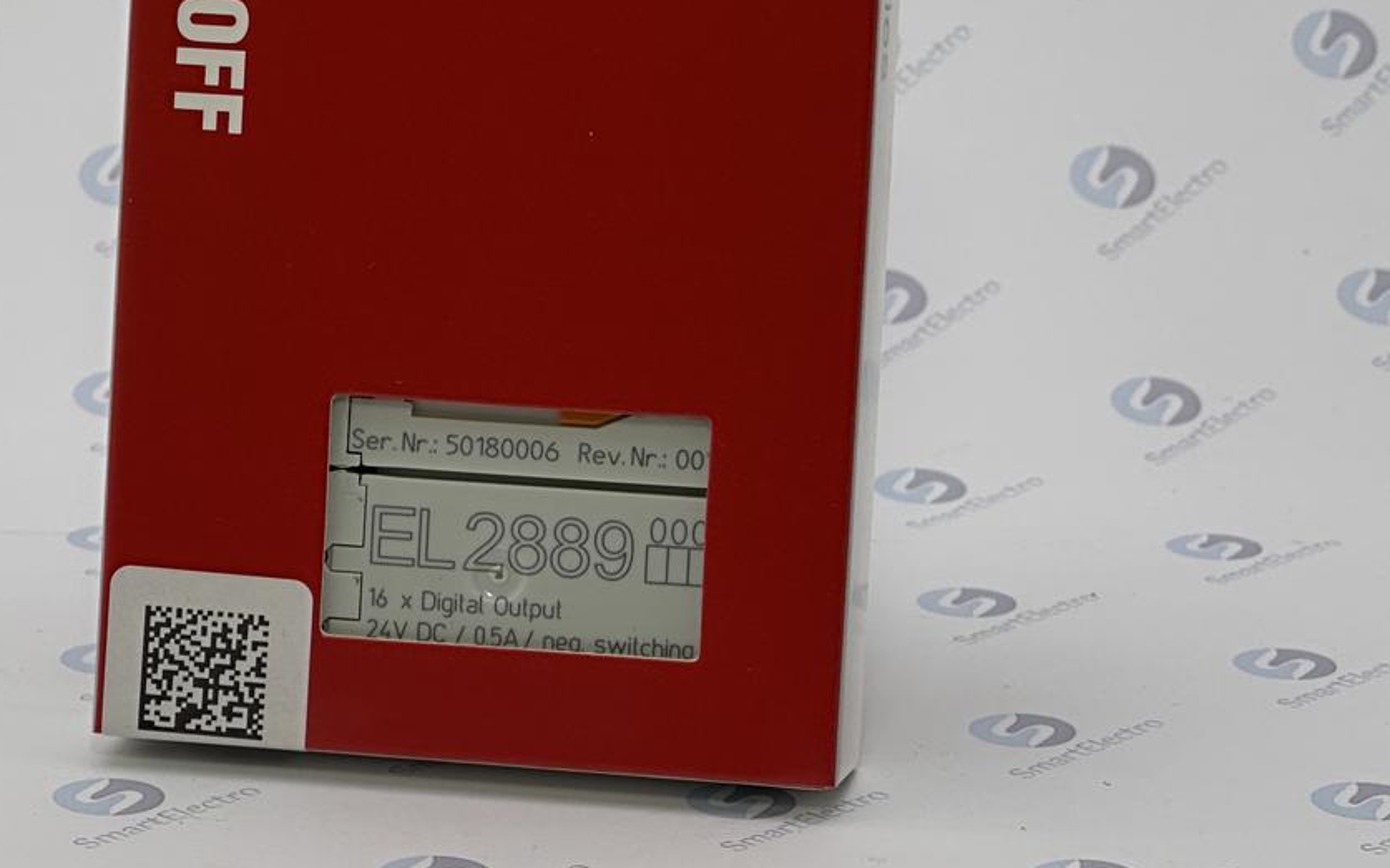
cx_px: 495
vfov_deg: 8.4
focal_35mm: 156
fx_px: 5909
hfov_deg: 13.4
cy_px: 88
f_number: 2.8
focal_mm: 9
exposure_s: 1/257
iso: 32
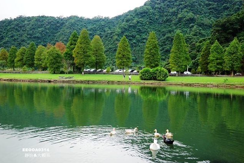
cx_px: 125
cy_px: 81
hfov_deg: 51.9
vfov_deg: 36.0
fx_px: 251
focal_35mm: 37
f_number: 3.5
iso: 125
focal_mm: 13.29
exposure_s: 1/60
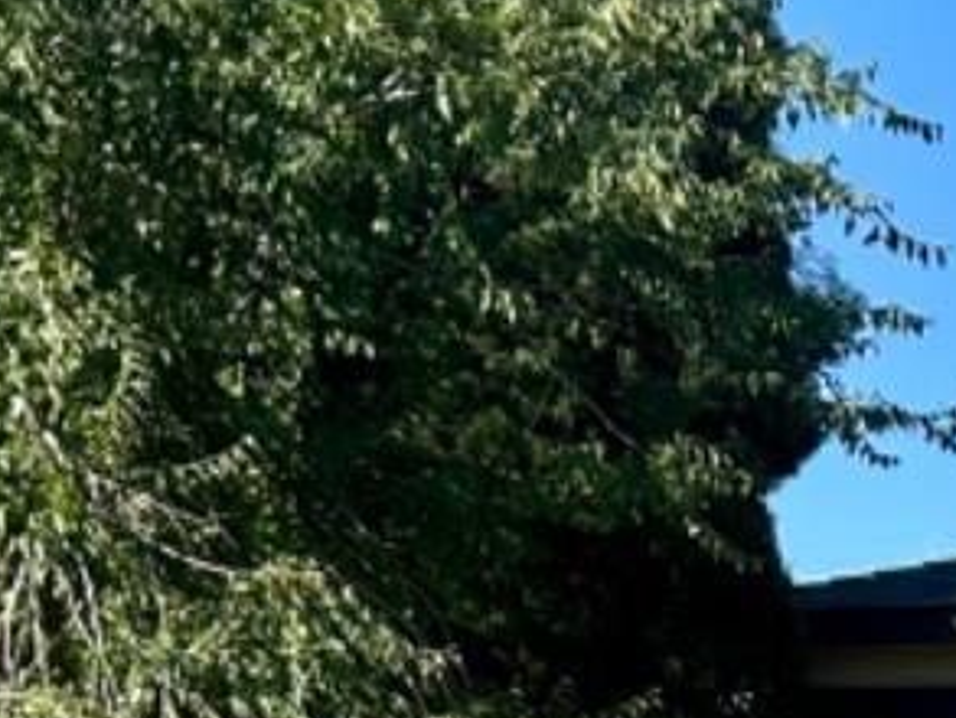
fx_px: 3675
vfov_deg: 9.7
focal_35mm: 133
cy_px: 1819
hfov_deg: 12.6
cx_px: 2039
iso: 50
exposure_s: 1/2994
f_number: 1.5
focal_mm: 5.7
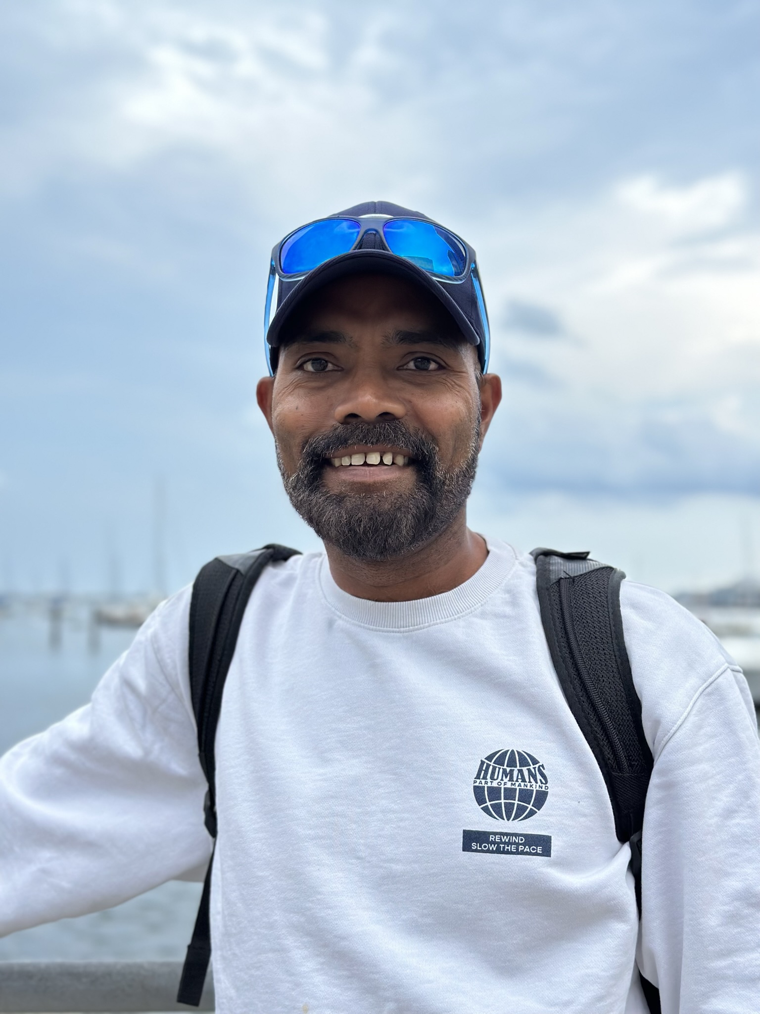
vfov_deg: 39.7
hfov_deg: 30.3
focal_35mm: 48
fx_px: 1405
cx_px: 380
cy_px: 507
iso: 80
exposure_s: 1/767
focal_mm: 6.86
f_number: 1.78
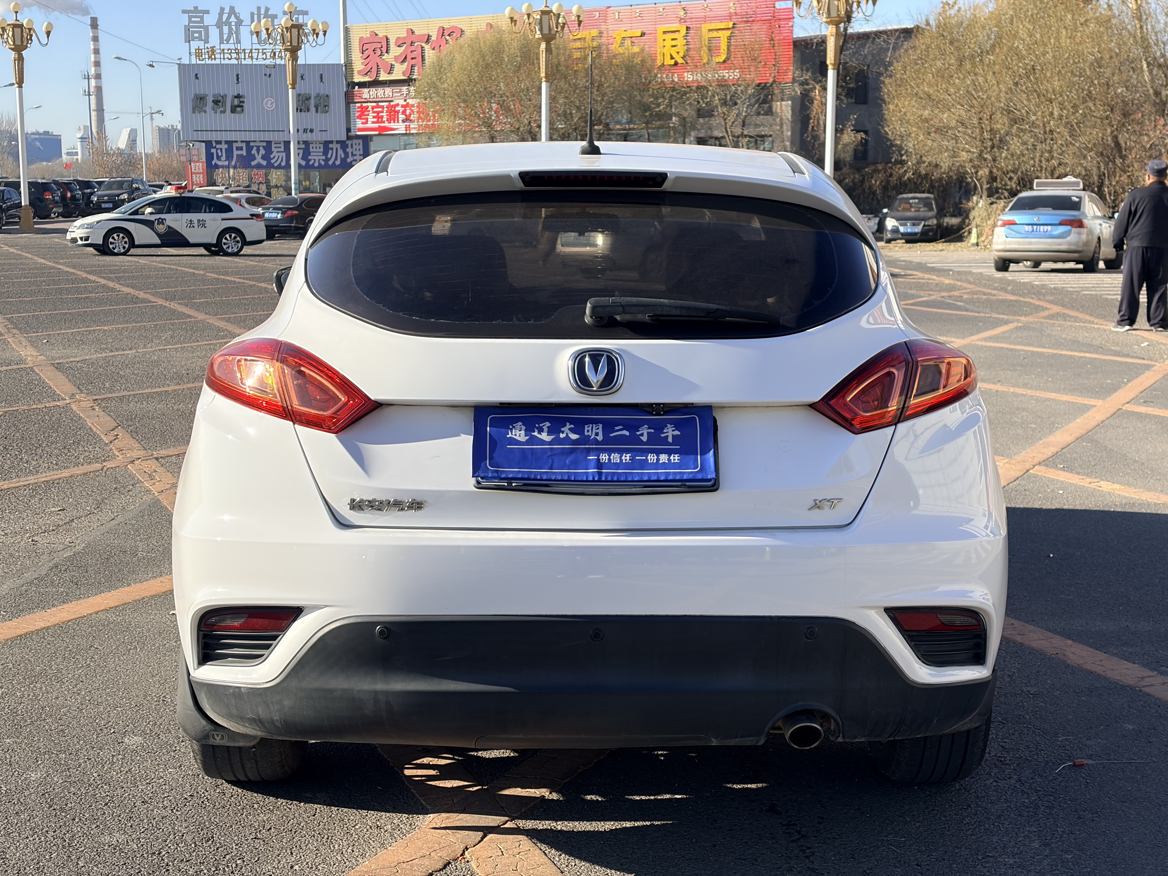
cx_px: 584
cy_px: 438
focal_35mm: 52
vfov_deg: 28.0
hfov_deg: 36.8
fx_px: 1755
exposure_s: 1/2364
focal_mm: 5.96
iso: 32
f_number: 1.6
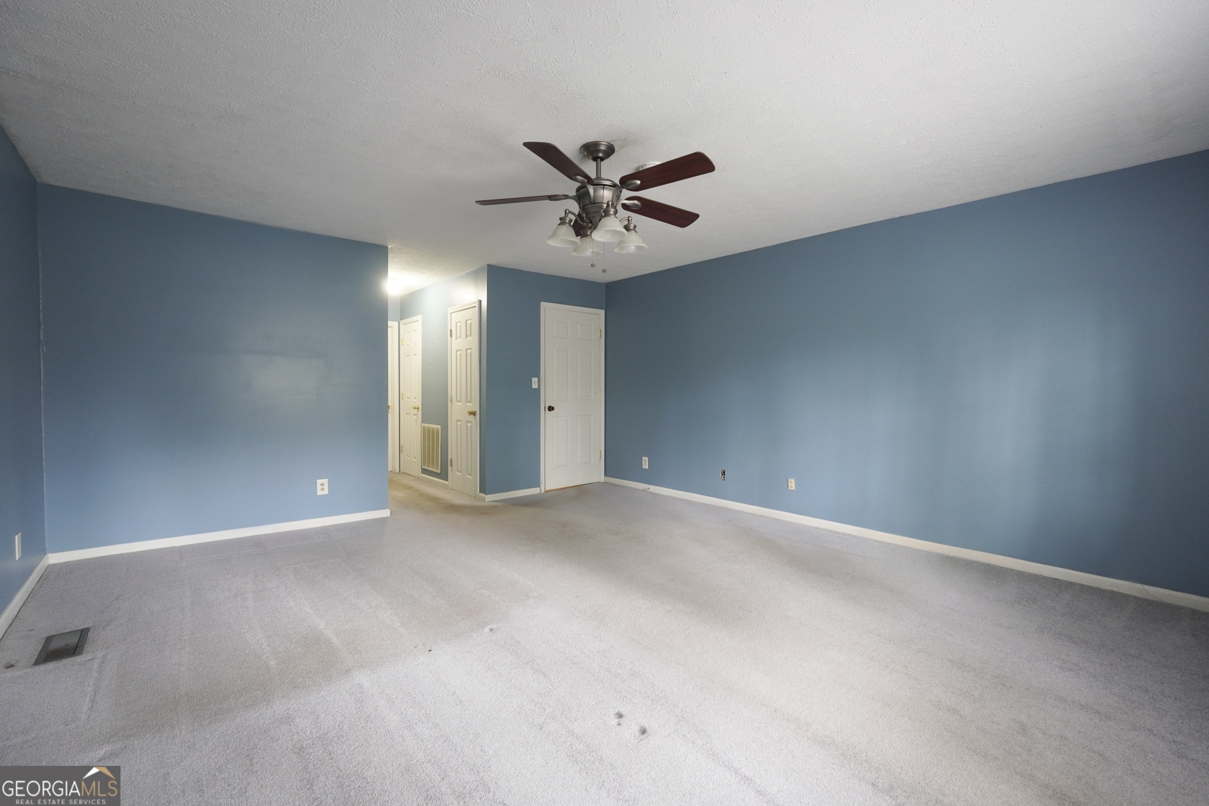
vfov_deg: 74.6
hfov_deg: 97.6
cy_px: 403
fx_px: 529
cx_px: 604
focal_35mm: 16
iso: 400
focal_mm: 10.5
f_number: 4.5
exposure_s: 1/6
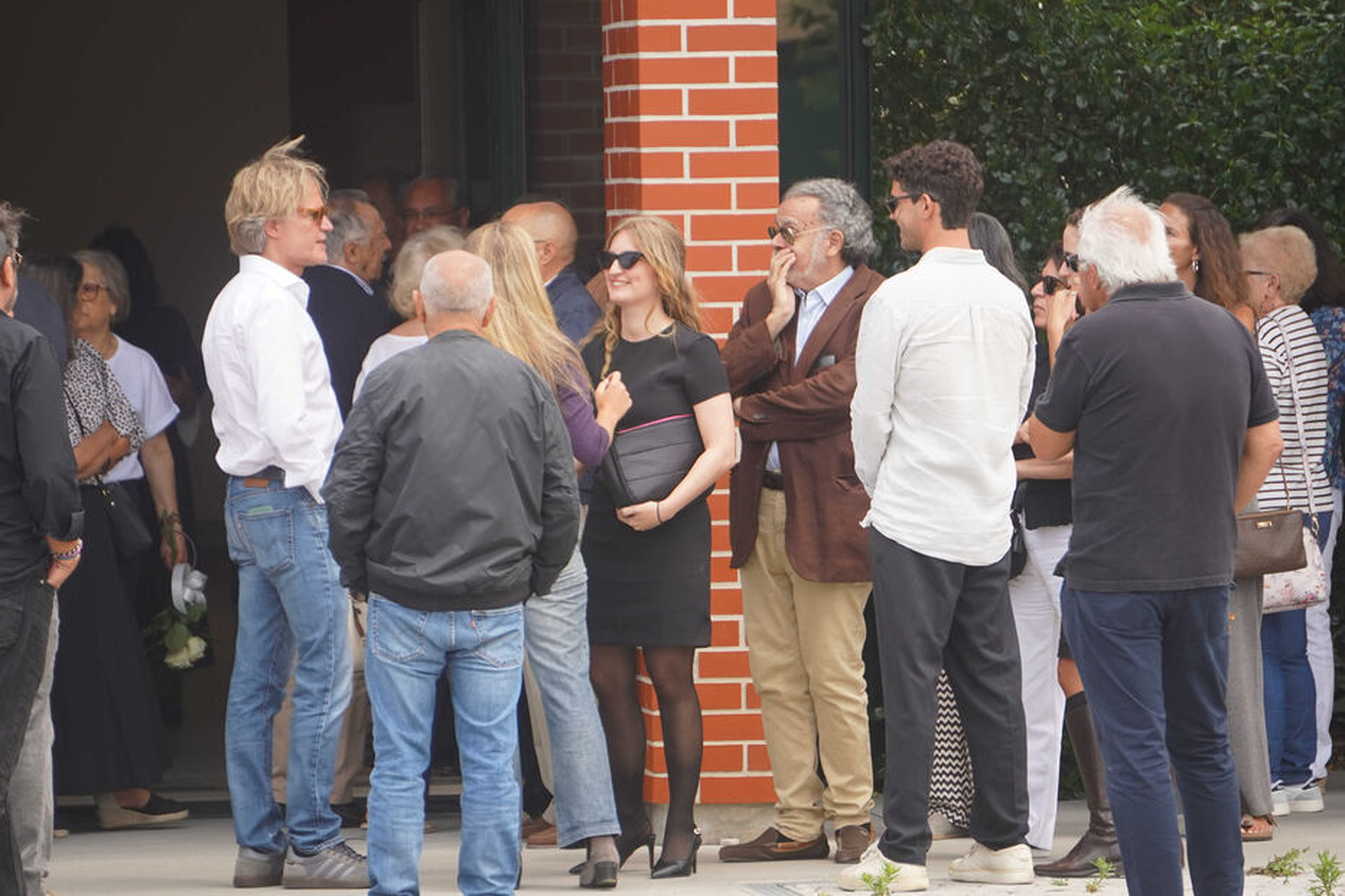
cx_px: 672
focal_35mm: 315
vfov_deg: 4.4
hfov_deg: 6.5
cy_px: 448
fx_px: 11766
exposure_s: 1/250
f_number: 6.3
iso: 200
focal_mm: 210
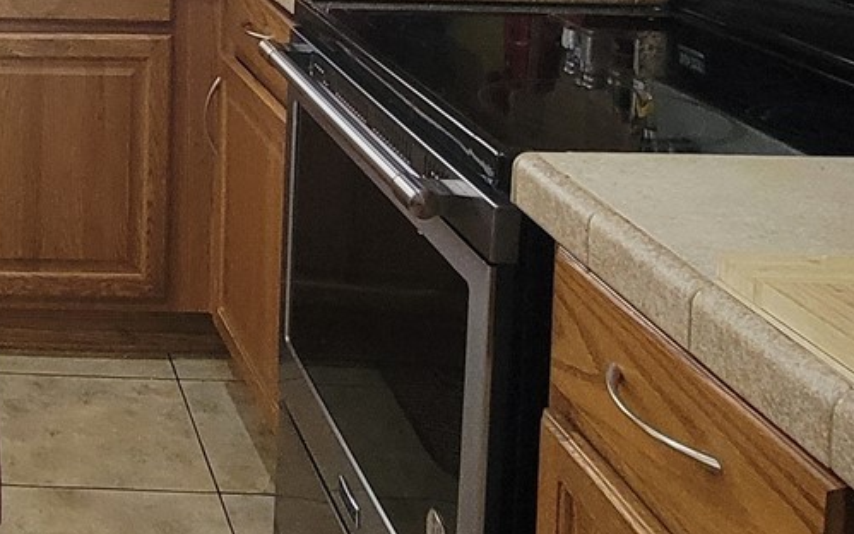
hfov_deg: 33.1
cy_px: -222
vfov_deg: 21.3
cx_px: -98
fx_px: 1234
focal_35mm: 53
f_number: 2.2
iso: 400
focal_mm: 2.2
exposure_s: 1/60
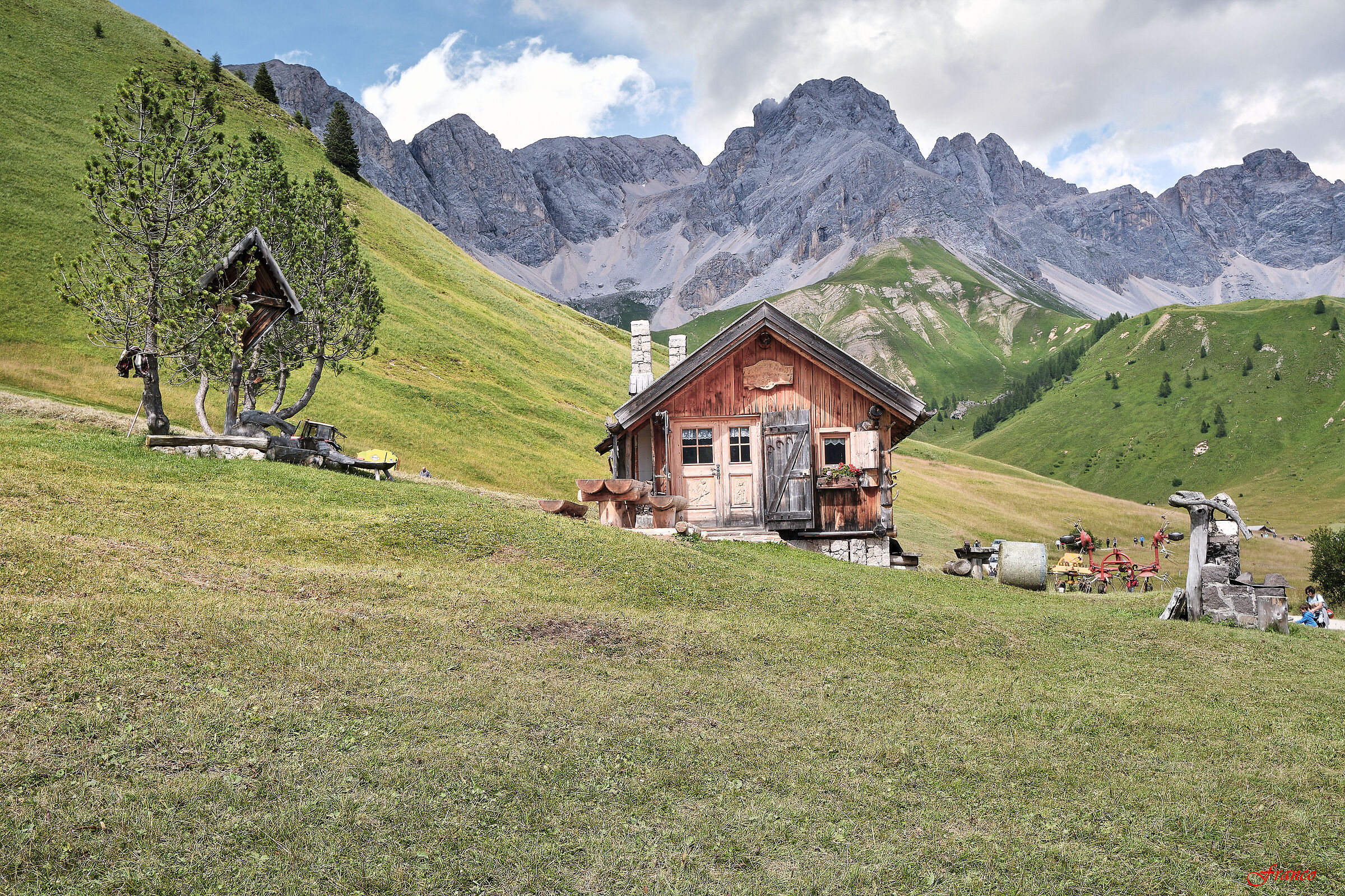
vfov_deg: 35.9
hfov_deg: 51.9
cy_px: 448
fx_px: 1382
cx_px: 672
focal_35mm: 37
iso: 160
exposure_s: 1/105
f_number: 13
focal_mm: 24.9
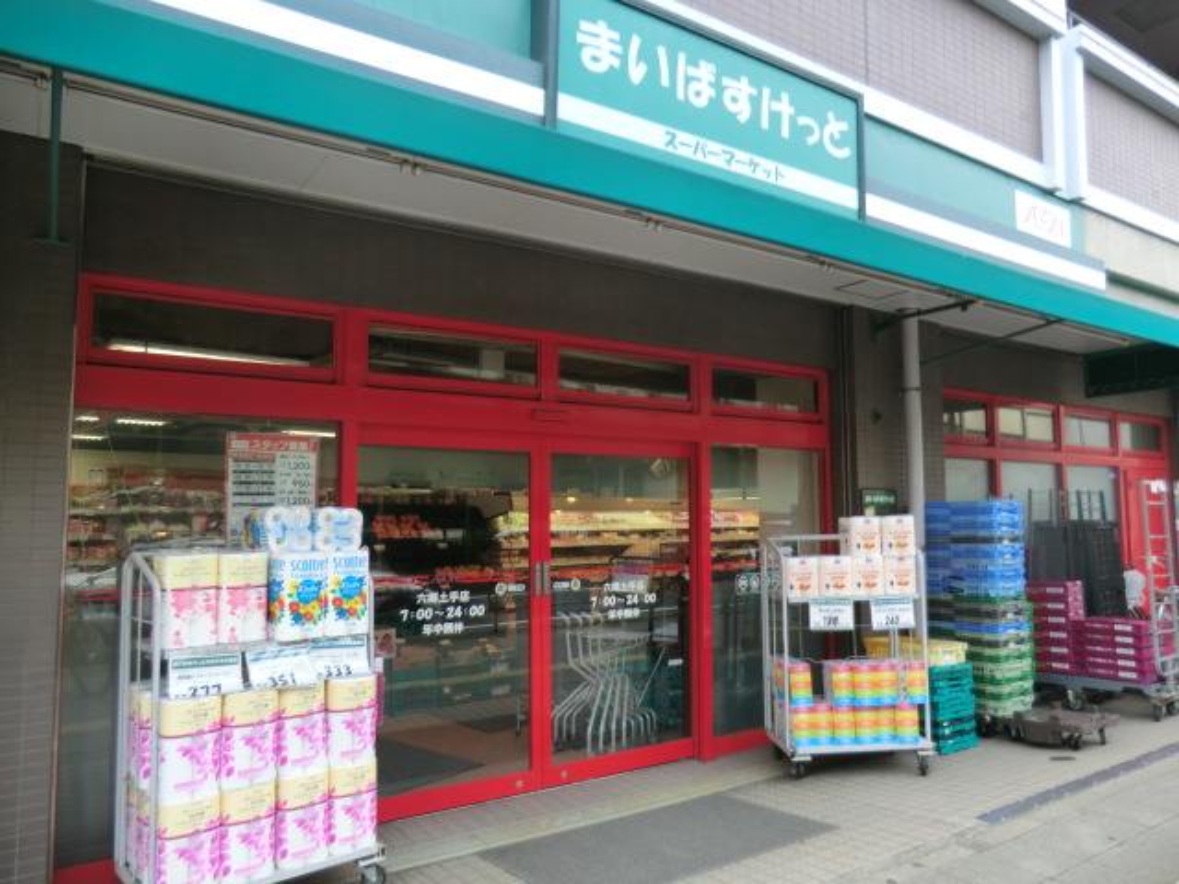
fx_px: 817
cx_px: 590
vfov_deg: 56.8
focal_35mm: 24
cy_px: 442
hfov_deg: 71.6
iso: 80
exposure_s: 1/60
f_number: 3.2
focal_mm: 4.3
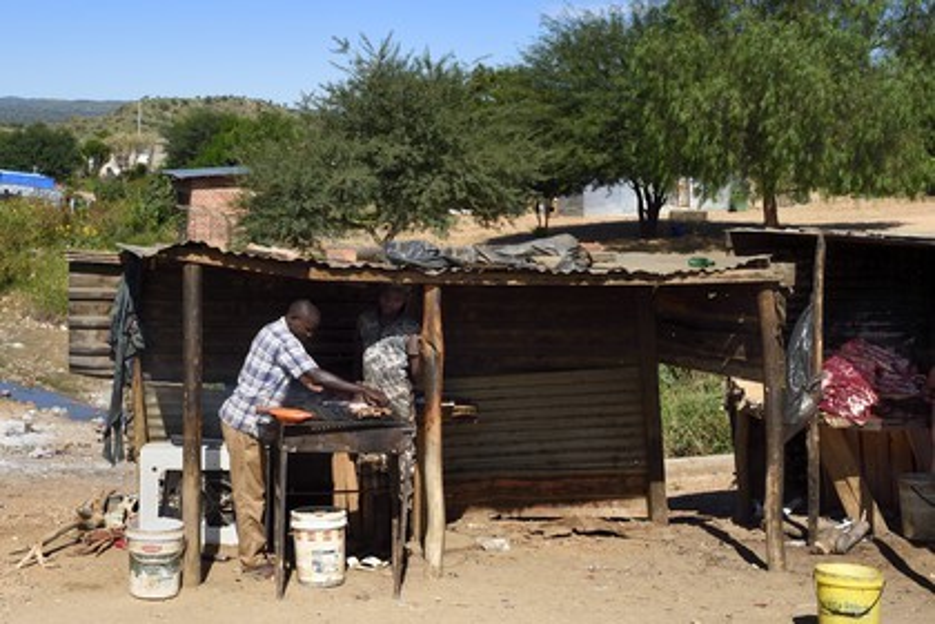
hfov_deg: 42.7
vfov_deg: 29.2
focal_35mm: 46
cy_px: 312
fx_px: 1195
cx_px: 468
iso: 400
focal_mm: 46
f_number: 10
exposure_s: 1/1000
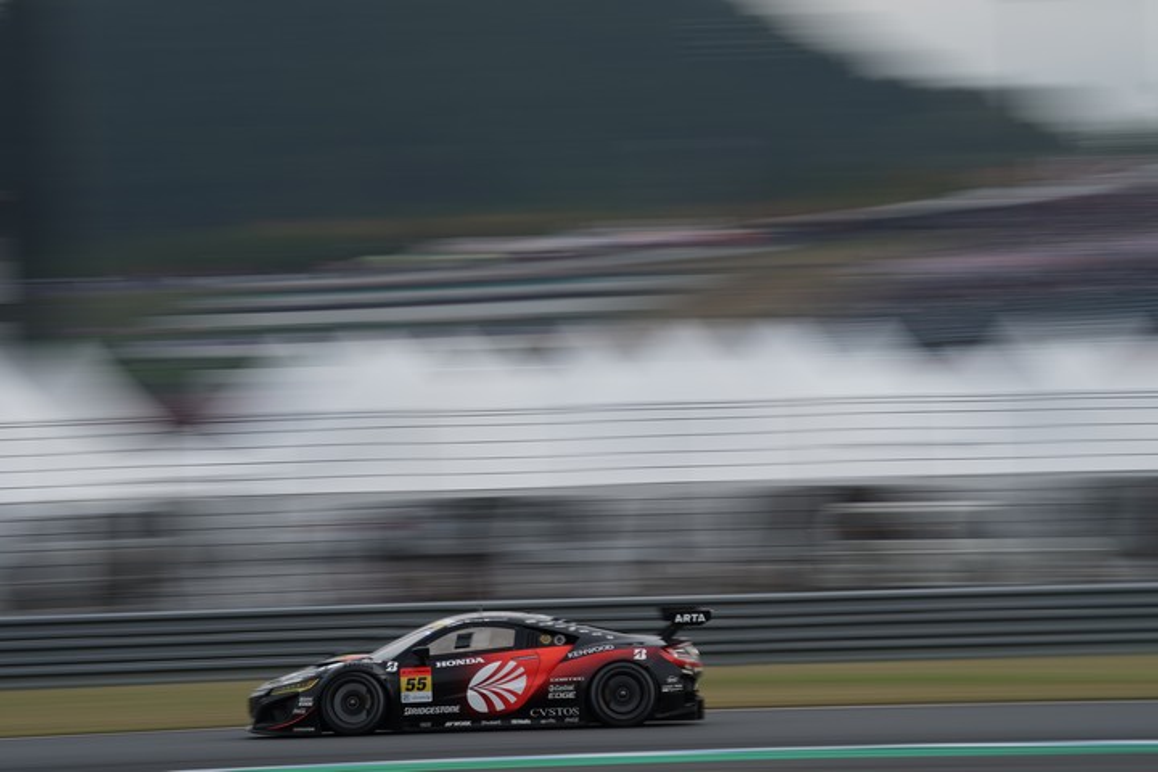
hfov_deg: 10.3
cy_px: 386
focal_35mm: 200
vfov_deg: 6.9
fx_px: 6433
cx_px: 579
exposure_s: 1/20
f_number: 16
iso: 50
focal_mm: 200
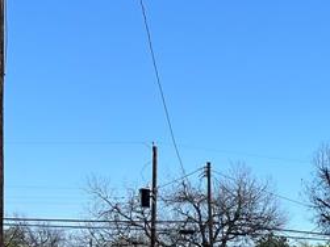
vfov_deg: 13.3
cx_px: 605
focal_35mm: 106
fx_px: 1010
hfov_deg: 15.7
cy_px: 347
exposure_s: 1/3831
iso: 50
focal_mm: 5.7
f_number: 1.5
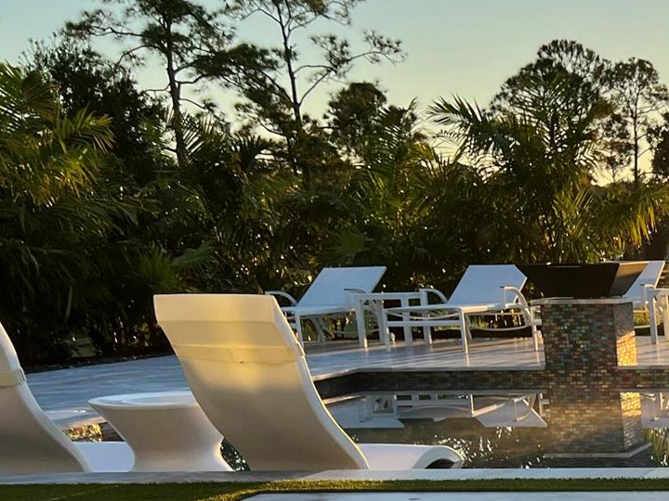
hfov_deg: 22.5
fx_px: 1430
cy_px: 599
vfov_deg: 18.8
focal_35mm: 74
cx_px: 946
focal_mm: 5.7
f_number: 1.5
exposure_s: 1/1295
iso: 50
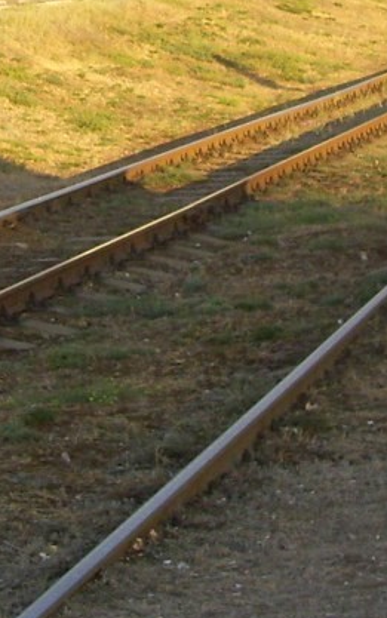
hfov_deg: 9.9
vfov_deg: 15.7
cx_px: 377
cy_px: 35
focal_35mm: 131
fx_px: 2208
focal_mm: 5.7
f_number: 2.9
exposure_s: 1/320
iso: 80
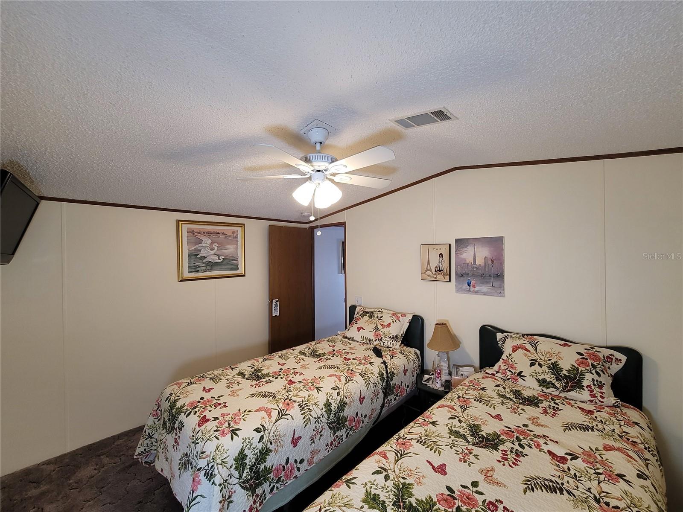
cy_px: 256
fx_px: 256
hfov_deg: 106.2
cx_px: 342
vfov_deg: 89.9
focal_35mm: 13
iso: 125
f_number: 2.2
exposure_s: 1/60
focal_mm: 2.2
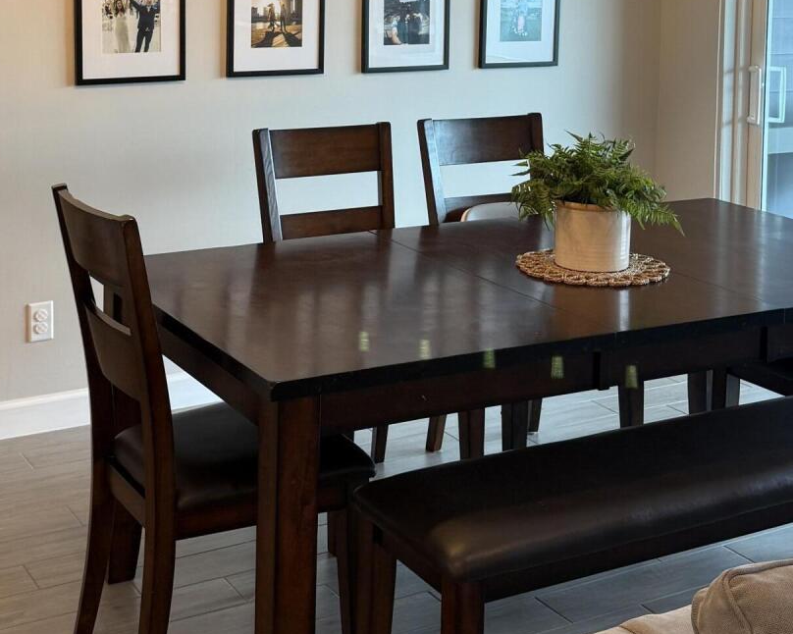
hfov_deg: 32.5
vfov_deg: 25.3
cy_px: 41
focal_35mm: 58
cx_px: 406
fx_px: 1361
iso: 160
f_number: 1.78
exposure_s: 1/120
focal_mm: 6.76
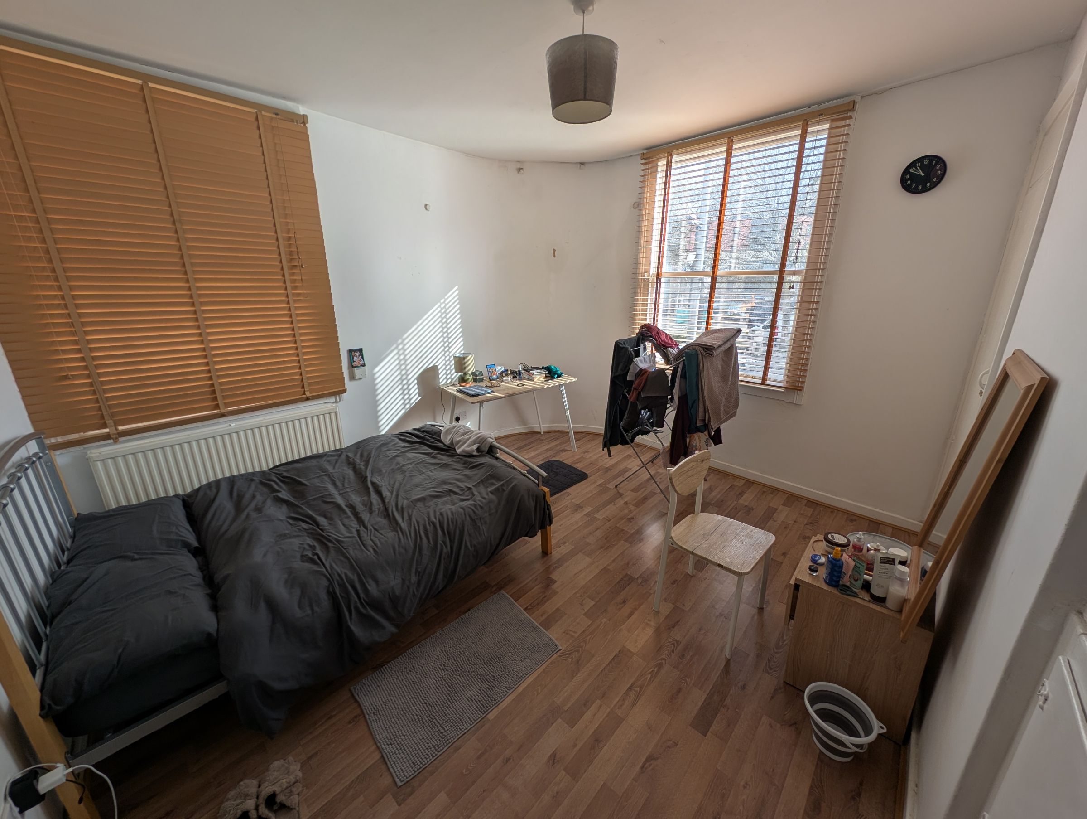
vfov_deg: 94.6
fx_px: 377
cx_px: 544
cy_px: 410
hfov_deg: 110.5
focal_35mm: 12
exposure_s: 1/242
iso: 37
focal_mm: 2.23
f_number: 1.95
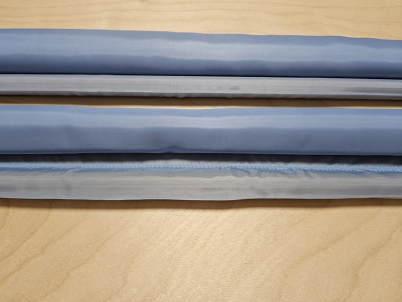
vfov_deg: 56.8
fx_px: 279
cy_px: 145
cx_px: 193
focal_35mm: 24
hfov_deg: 71.6
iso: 320
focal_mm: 5.4
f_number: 1.8
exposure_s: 1/200
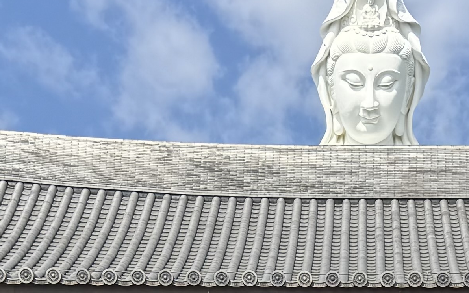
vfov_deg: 9.6
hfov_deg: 17.0
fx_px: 1559
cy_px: 695
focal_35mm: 122
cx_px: 377
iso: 80
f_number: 1.78
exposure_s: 1/3096
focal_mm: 6.76
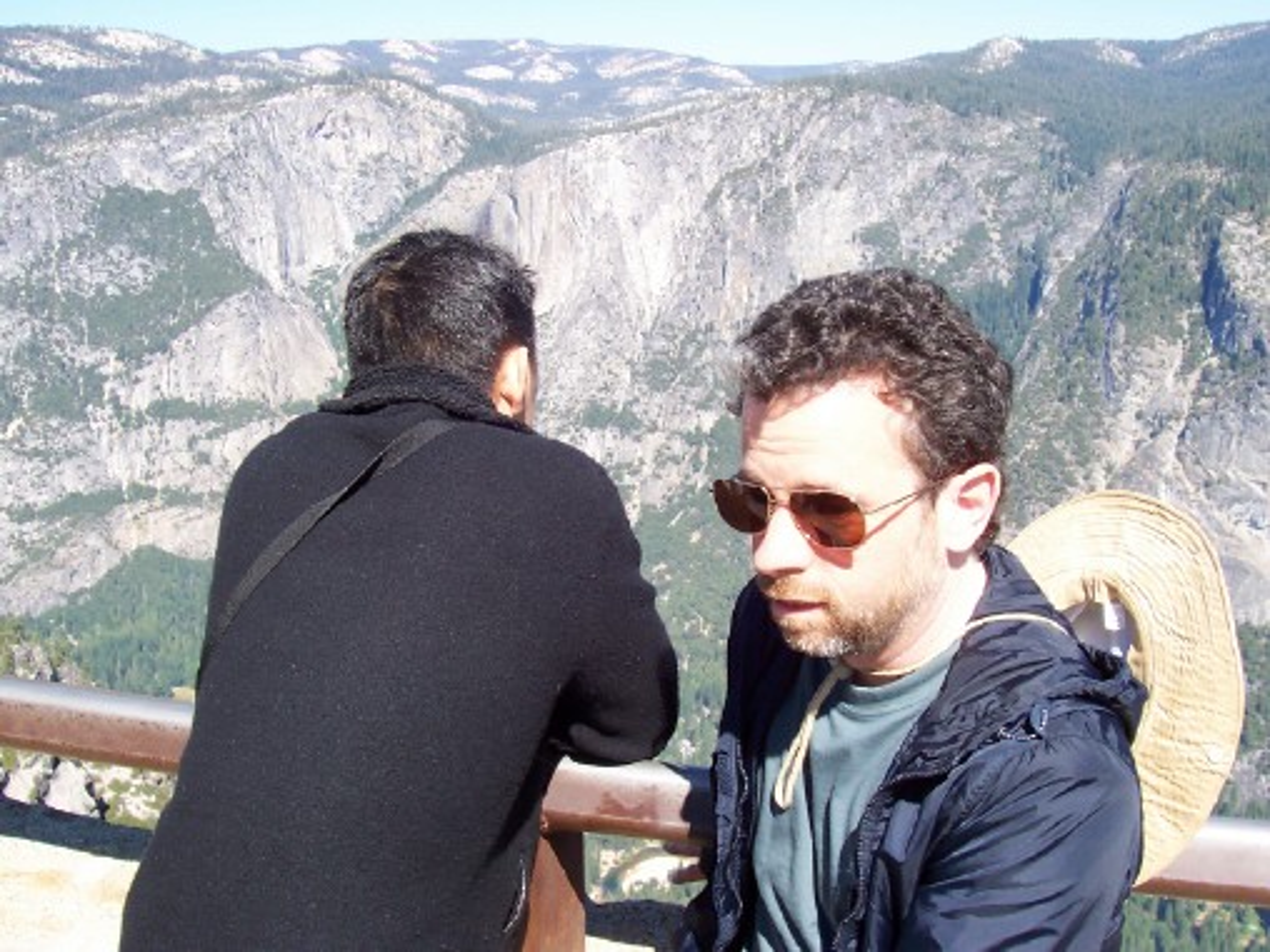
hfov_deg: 50.1
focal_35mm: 37
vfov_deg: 38.7
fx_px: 1357
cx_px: 635
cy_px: 476
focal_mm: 5.6
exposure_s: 1/250
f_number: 5.6
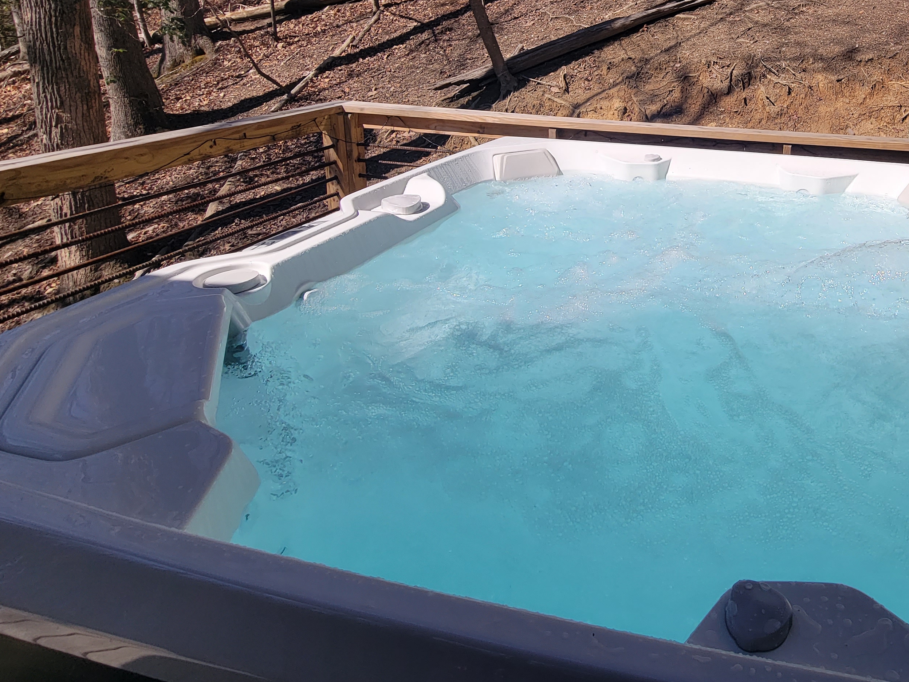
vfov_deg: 58.7
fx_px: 551
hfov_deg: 72.6
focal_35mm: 21
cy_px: 139
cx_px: 698
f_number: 2.2
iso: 50
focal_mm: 2.2
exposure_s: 1/2210
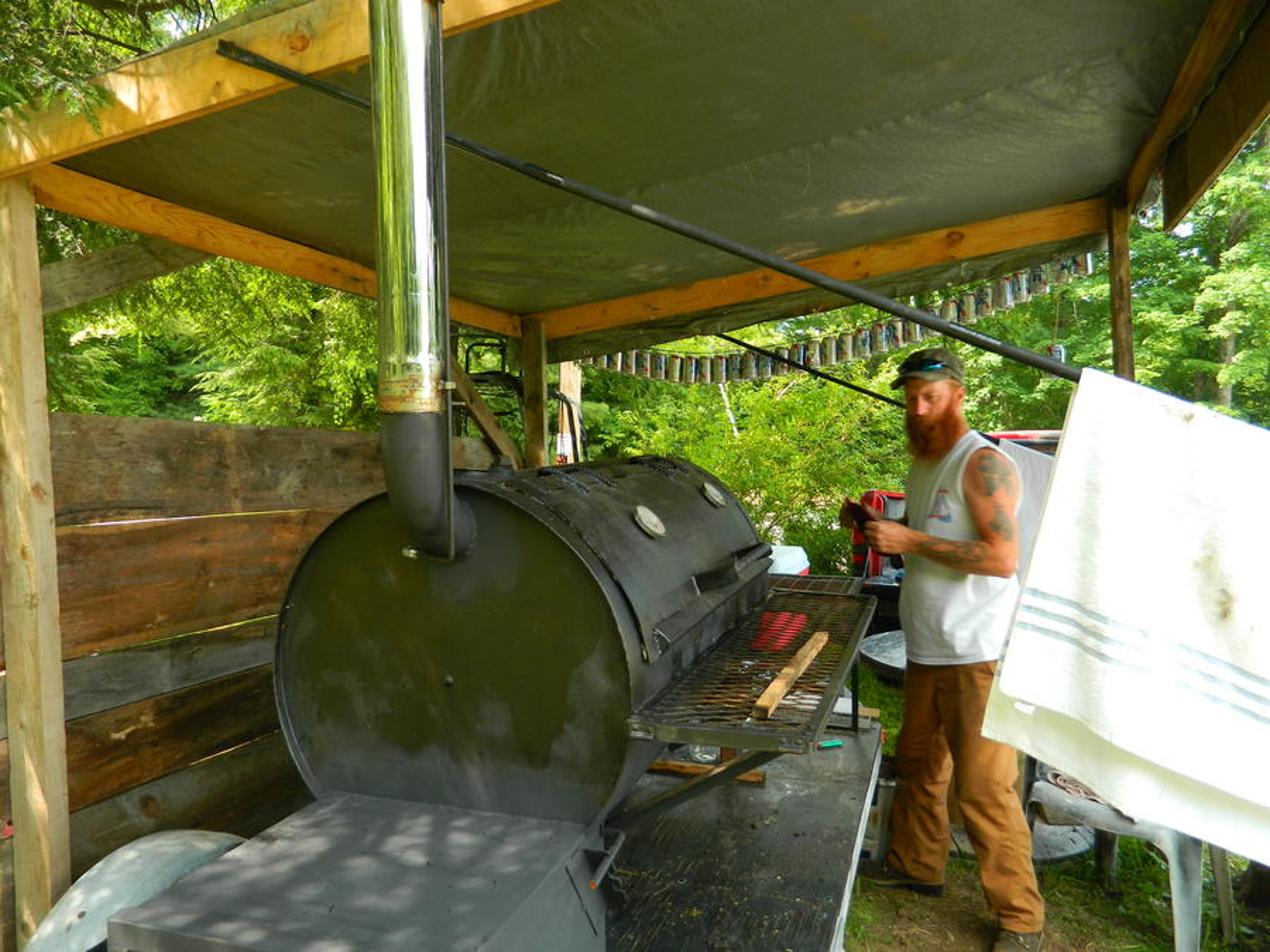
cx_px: 635
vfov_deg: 54.9
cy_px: 476
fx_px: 917
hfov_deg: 69.4
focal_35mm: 25
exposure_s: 1/80
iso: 80
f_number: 3.1
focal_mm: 4.5
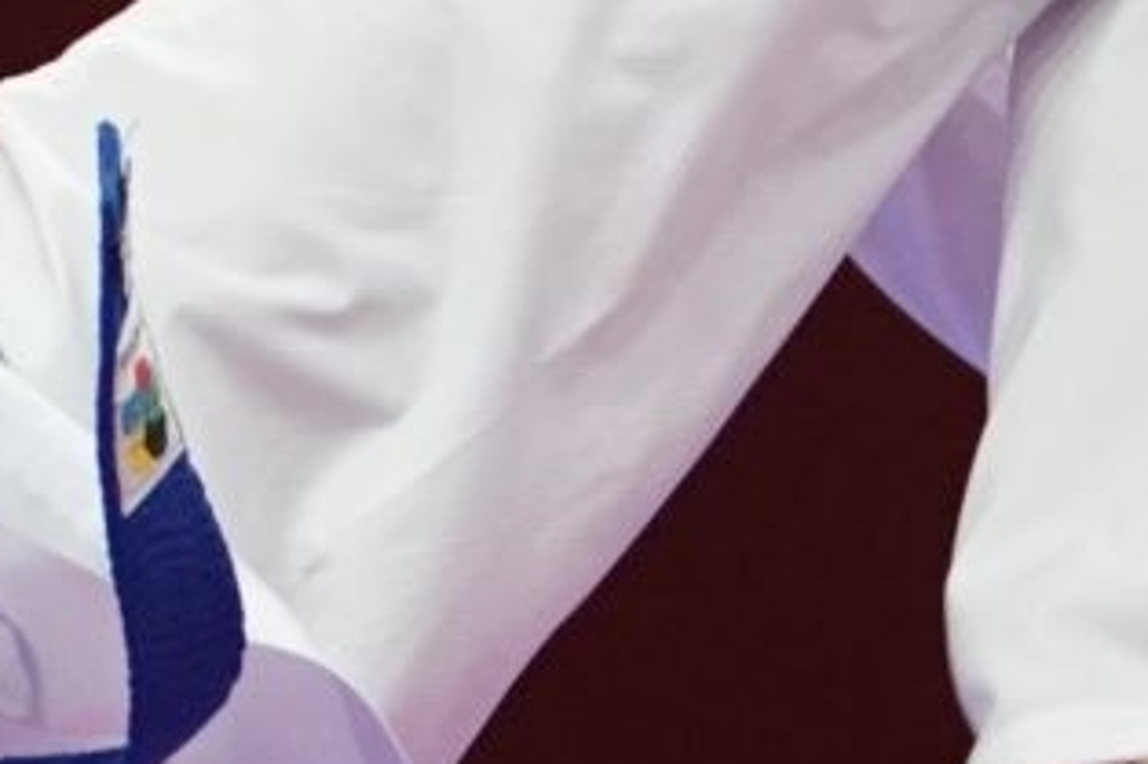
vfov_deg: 0.7
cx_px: 545
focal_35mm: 2011
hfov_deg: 1.0
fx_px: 64092
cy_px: 260
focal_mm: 234
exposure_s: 1/1000
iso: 3200
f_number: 4
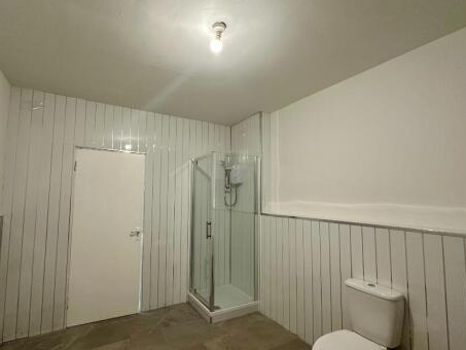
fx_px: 242
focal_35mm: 18
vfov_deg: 71.6
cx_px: 219
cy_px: 181
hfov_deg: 87.6
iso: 250
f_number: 2.2
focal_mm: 2.22
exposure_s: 1/50
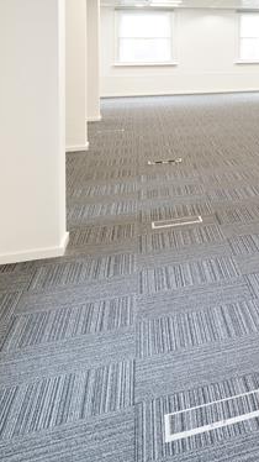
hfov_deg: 13.0
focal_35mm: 58
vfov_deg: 33.9
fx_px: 709
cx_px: 686
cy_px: 37
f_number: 9
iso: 500
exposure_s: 1/10
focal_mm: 18
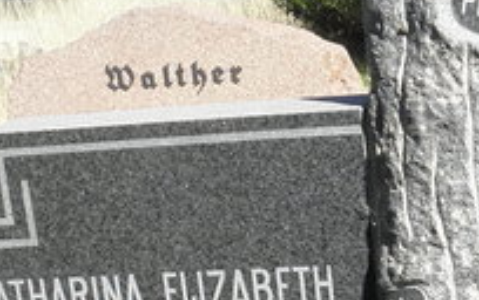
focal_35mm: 108
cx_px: 397
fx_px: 1411
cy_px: 405
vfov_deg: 11.8
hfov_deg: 19.0
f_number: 5.6
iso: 64
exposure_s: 1/160
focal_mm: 4.6
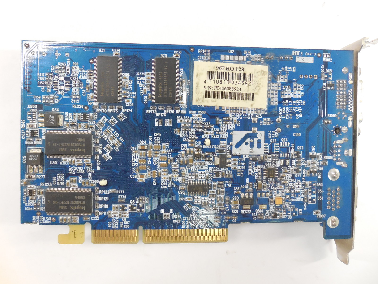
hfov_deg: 67.3
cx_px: 189
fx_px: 284
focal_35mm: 26
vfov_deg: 53.1
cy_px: 142
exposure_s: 1/30
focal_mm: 4.6
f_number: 3.5
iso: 400
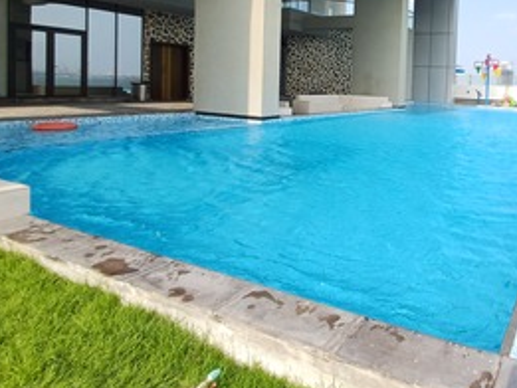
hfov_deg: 59.4
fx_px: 418
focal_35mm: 28
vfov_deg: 48.5
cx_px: 399
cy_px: 116
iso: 40
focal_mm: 1.64
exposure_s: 1/587
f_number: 2.2
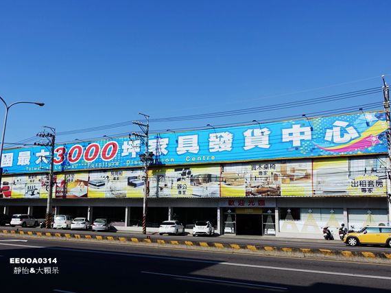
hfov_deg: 53.9
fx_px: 384
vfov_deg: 41.8
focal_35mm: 34
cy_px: 148
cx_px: 174
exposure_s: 1/125
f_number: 5.6
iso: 125
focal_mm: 11.45
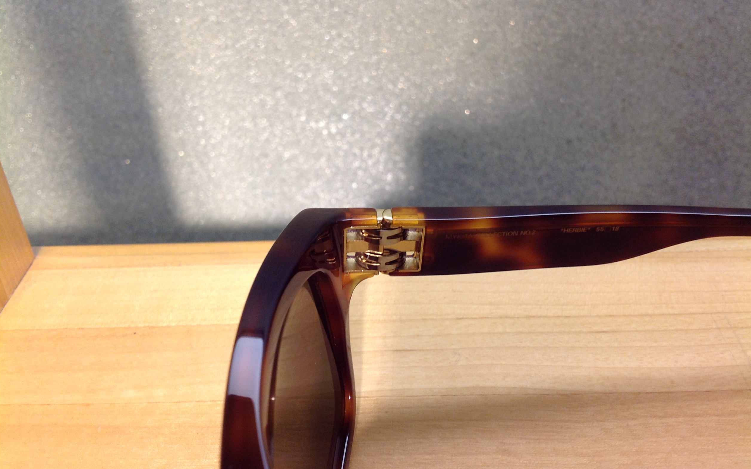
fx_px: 778
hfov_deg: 51.5
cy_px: 245
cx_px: 381
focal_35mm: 38
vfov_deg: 33.6
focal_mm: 4.28
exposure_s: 1/30
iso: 80
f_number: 2.4
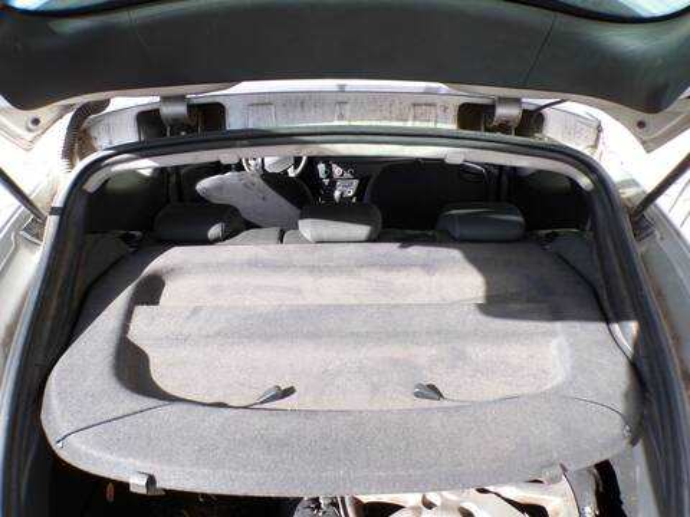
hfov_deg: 71.6
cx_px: 345
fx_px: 478
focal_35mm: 24
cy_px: 258
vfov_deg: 56.8
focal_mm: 4.3
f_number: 4.4
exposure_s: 1/140
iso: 100
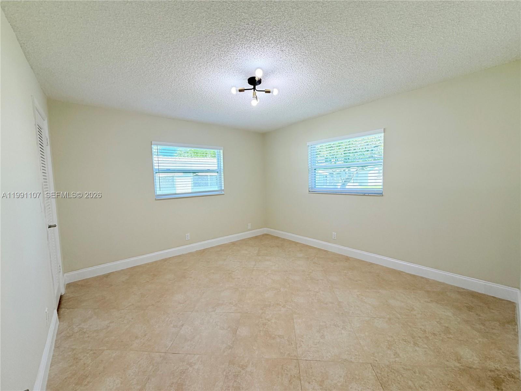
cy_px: 196
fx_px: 211
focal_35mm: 14
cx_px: 260
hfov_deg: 102.1
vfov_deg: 85.7
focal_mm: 2.22
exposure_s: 1/121
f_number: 2.2
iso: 80
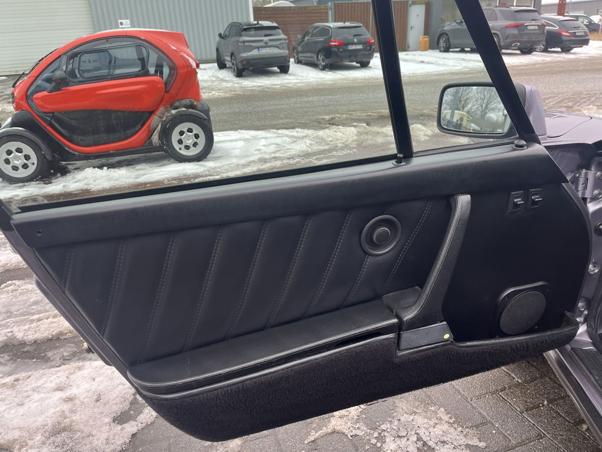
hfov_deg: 67.3
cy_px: 226
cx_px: 301
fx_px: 452
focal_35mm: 26
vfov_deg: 53.1
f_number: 1.6
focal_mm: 5.1
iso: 40
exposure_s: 1/122
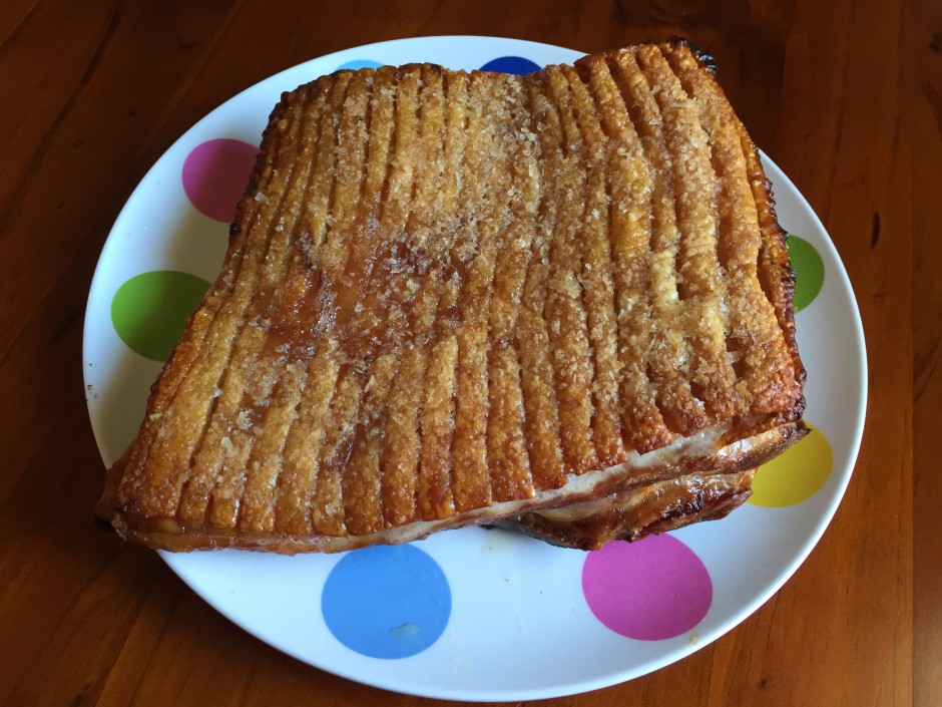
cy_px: 354
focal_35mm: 29
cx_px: 471
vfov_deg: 48.2
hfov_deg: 61.7
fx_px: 789
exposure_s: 1/30
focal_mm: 4.15
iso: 64
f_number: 2.2
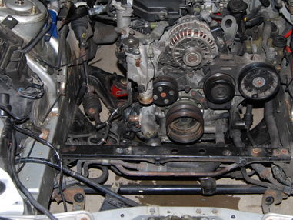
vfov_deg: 26.1
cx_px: 172
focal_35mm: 56
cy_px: 81
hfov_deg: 34.4
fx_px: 473
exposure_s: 1/25
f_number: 5
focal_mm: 23
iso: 100
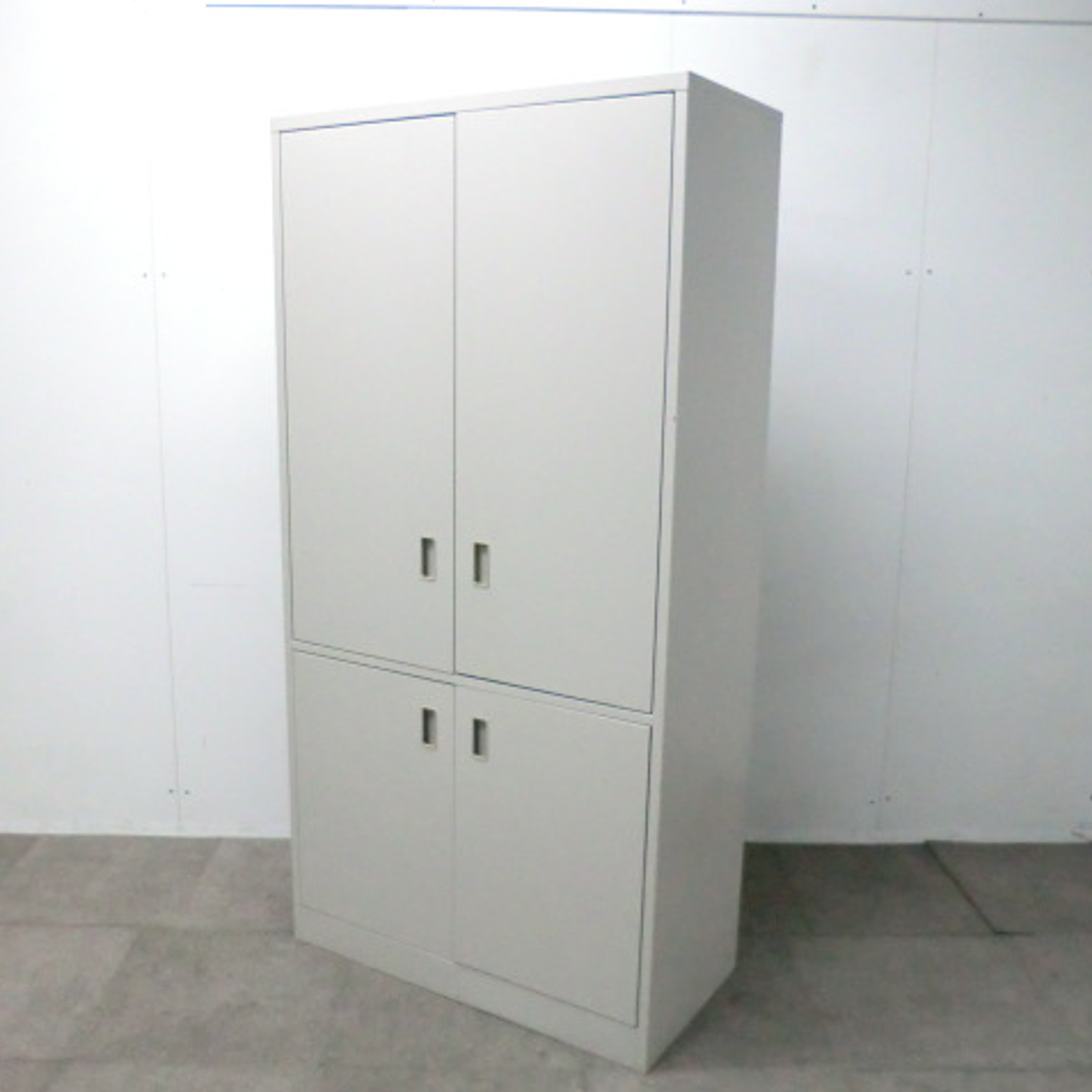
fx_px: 1142
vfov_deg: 51.1
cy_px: 547
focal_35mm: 32
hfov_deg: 51.0
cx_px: 499
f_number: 3.2
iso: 640
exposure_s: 1/60
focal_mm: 4.9
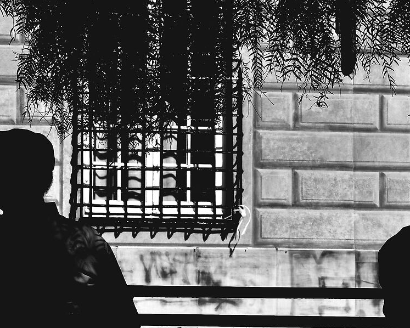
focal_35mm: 226
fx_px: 2743
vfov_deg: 6.8
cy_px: 232
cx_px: 341
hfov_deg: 8.5
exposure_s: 1/400
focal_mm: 50
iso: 100
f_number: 8
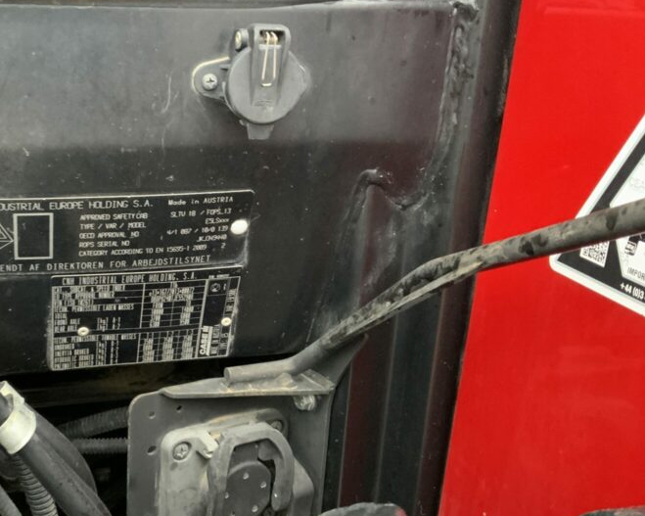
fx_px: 840
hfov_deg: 41.0
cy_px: 287
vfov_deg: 34.1
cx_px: 172
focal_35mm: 44
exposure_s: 1/59
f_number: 1.8
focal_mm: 3
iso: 320
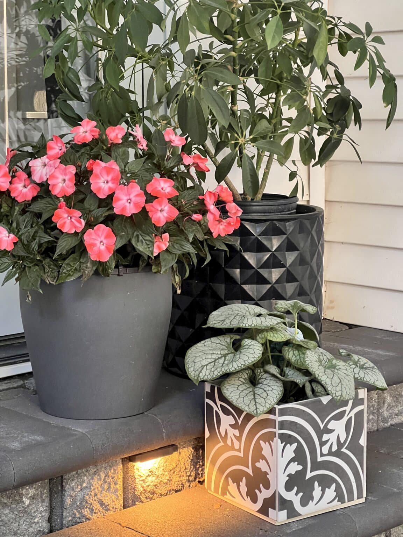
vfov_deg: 25.3
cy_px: 268
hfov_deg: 19.1
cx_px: 202
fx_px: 1195
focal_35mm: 77
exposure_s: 1/60
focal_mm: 9
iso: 800
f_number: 2.8
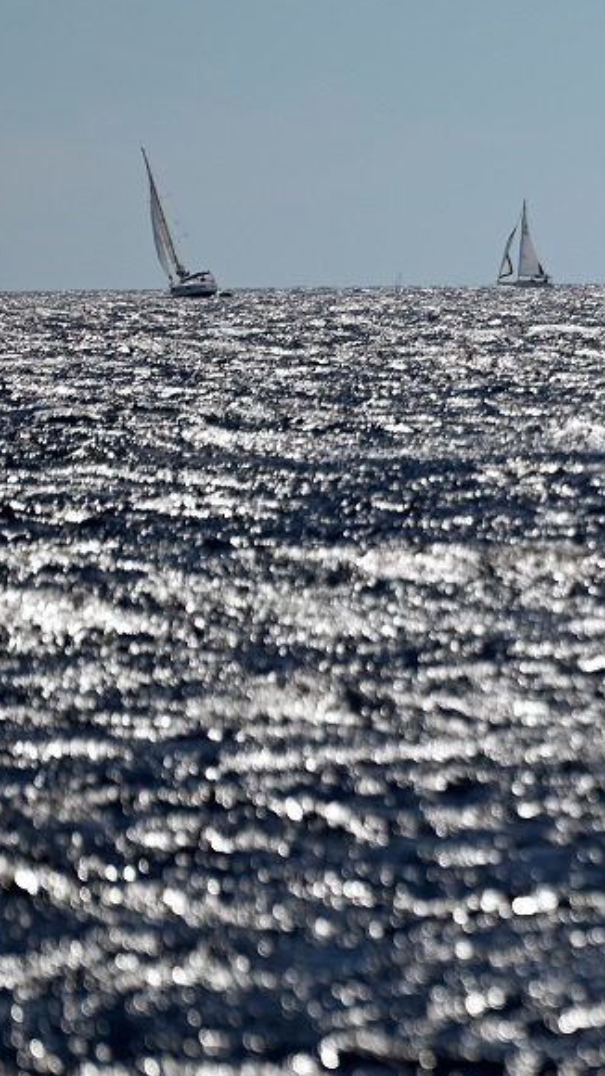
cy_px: 483
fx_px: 20118
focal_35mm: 705
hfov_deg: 1.7
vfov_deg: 3.1
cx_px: 972
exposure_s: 1/1250
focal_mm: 300
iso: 100
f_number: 6.3
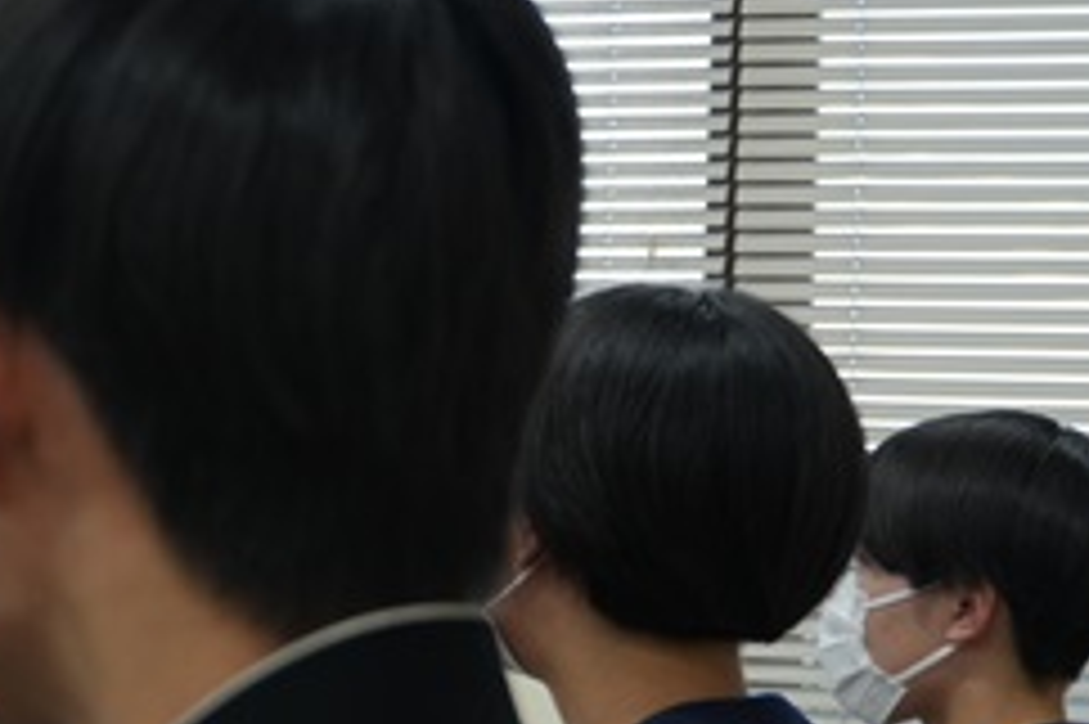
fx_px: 4081
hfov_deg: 14.9
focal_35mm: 135
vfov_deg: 10.1
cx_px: -68
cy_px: 497
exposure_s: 1/60
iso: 400
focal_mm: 34
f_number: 4.5
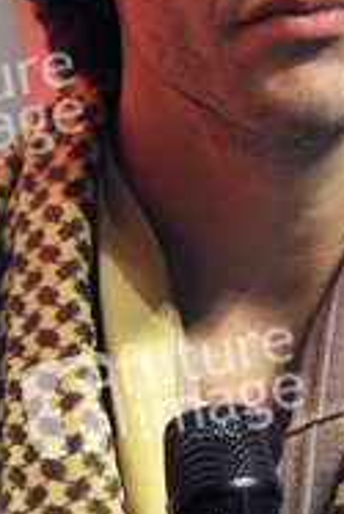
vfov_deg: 3.7
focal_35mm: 562
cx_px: 244
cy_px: -19
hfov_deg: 2.5
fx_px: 8041
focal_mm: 175
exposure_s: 1/160
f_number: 2.8
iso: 1000
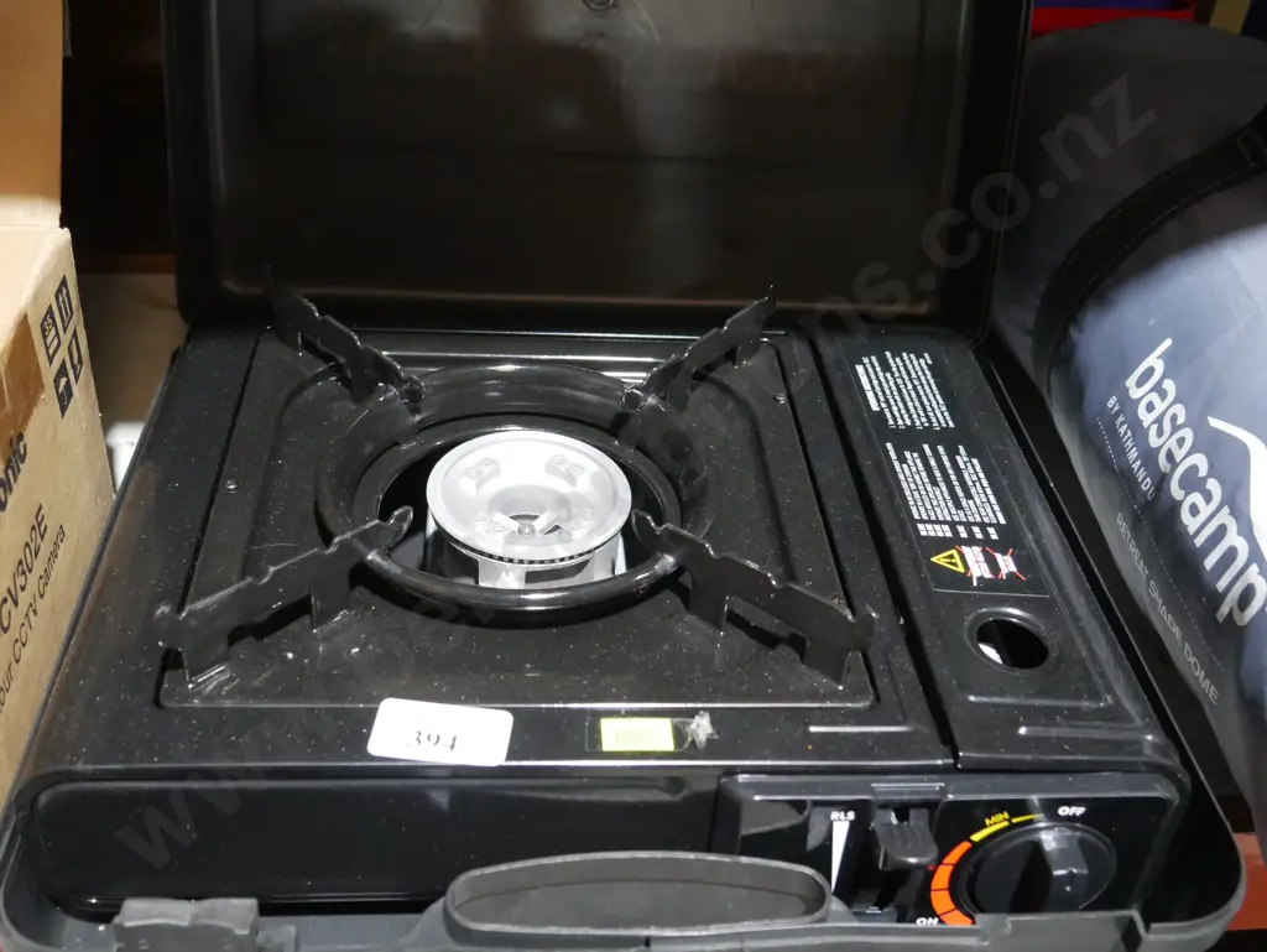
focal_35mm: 38
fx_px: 1392
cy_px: 476
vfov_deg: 37.8
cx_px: 634
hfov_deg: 49.0
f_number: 4.1
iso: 2500
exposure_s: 1/60
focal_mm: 19
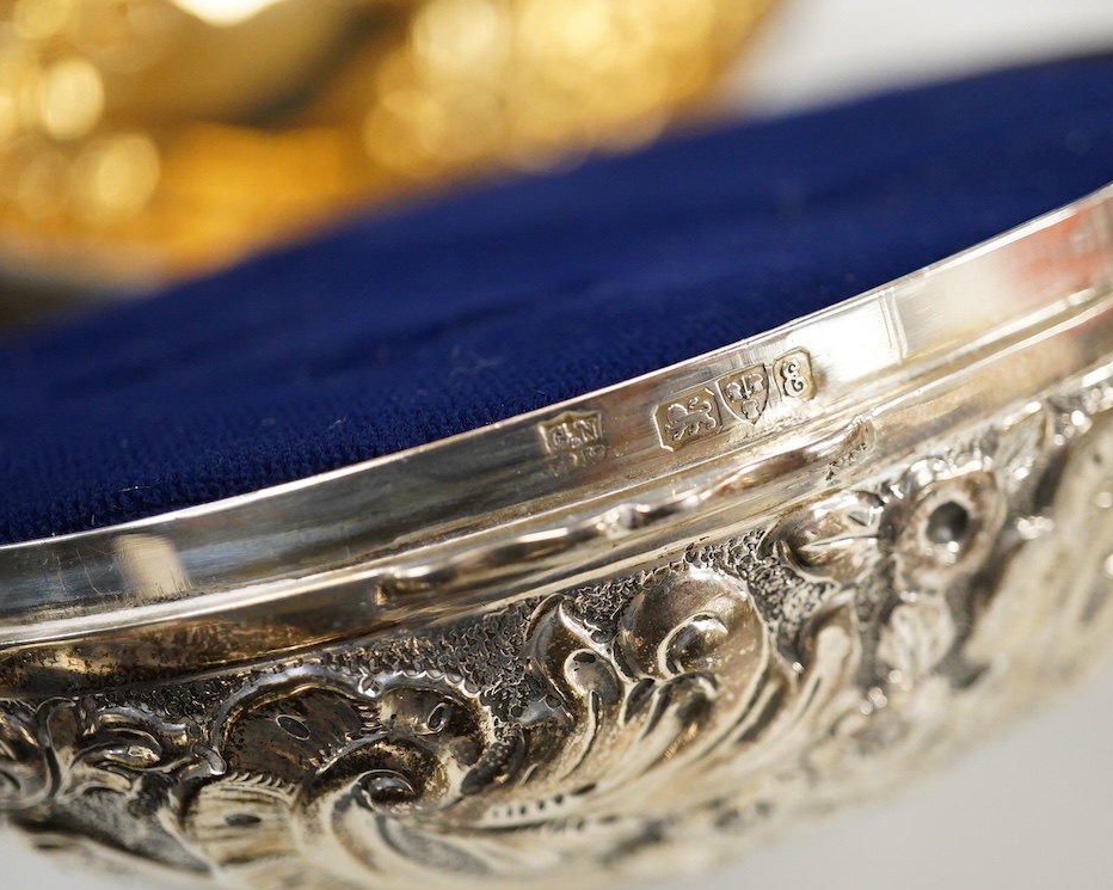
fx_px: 1679
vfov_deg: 29.7
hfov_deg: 36.5
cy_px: 443
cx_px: 661
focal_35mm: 51
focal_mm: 30
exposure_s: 1/320
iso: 2500
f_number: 3.5
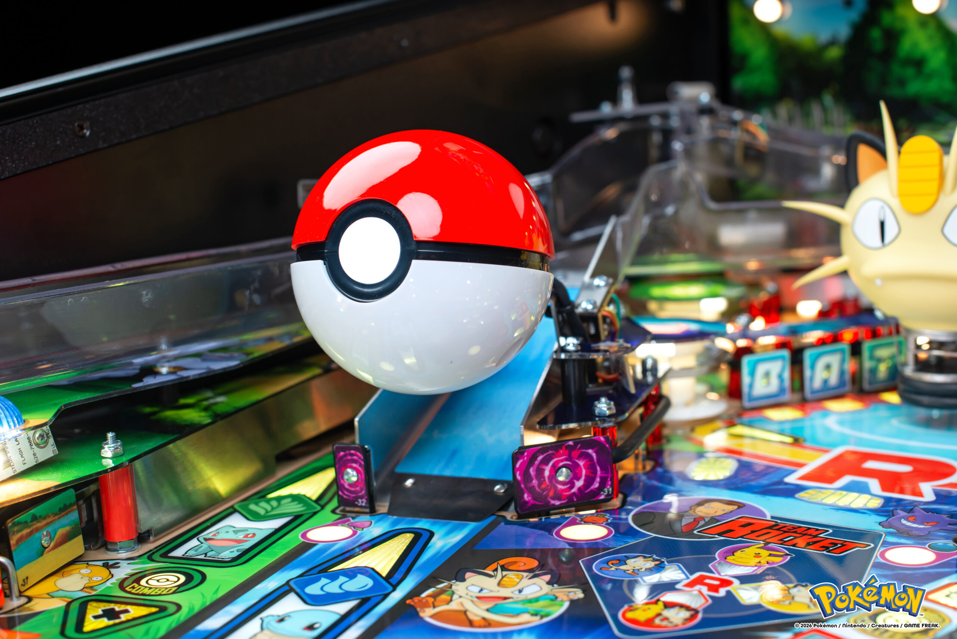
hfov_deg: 39.6
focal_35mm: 50
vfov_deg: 27.0
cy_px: 320
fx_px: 1330
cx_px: 478
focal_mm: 50
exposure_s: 1/80
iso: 320
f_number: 6.3
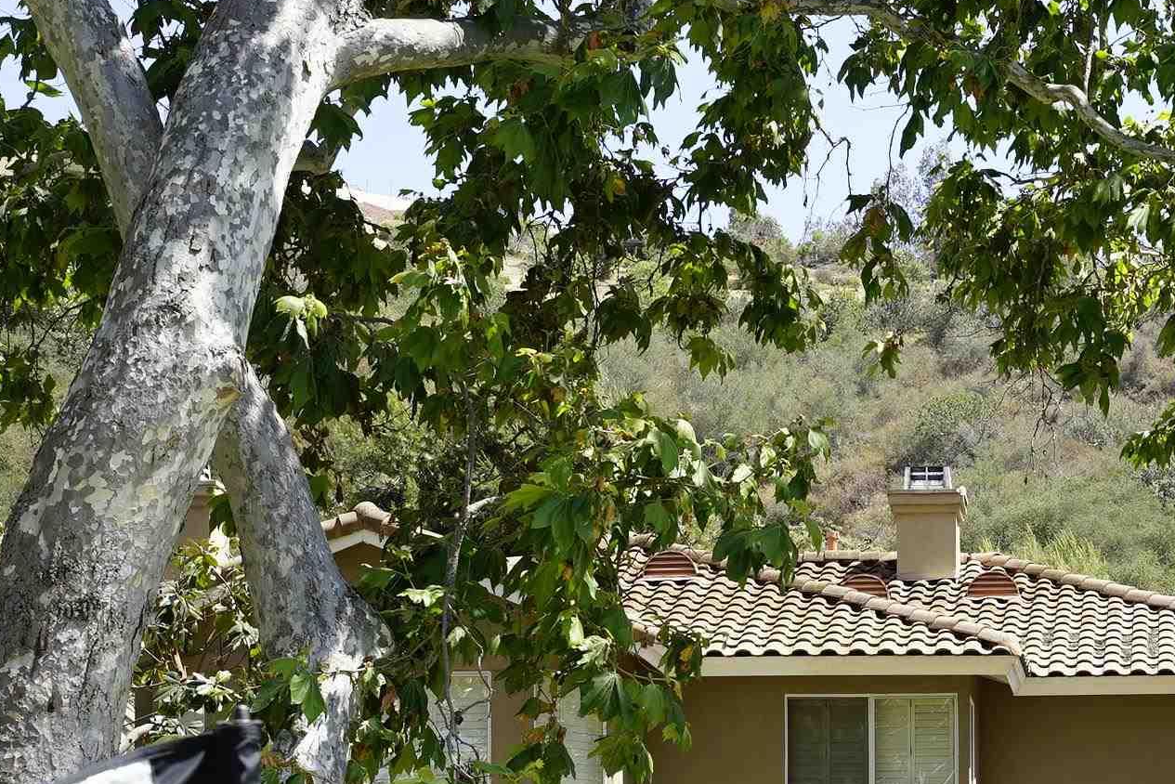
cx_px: 1138
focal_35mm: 114
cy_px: 870
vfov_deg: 11.8
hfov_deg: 17.6
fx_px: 3721
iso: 100
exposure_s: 1/80
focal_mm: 48
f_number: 9
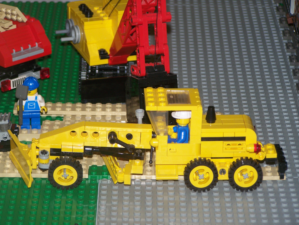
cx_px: 150
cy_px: 112
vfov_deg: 10.7
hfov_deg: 14.2
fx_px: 1201
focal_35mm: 139
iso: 80
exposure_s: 1/100
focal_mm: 23.1
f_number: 3.2
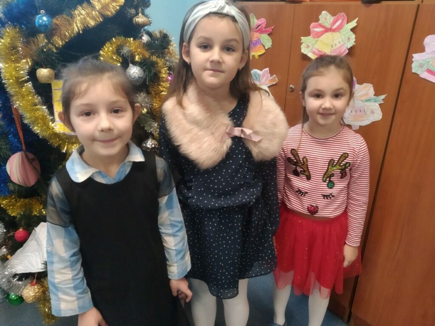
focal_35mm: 26
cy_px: 163
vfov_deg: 53.1
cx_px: 218
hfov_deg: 67.3
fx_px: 327
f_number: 2.2
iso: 500
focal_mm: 3.82
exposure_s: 1/20
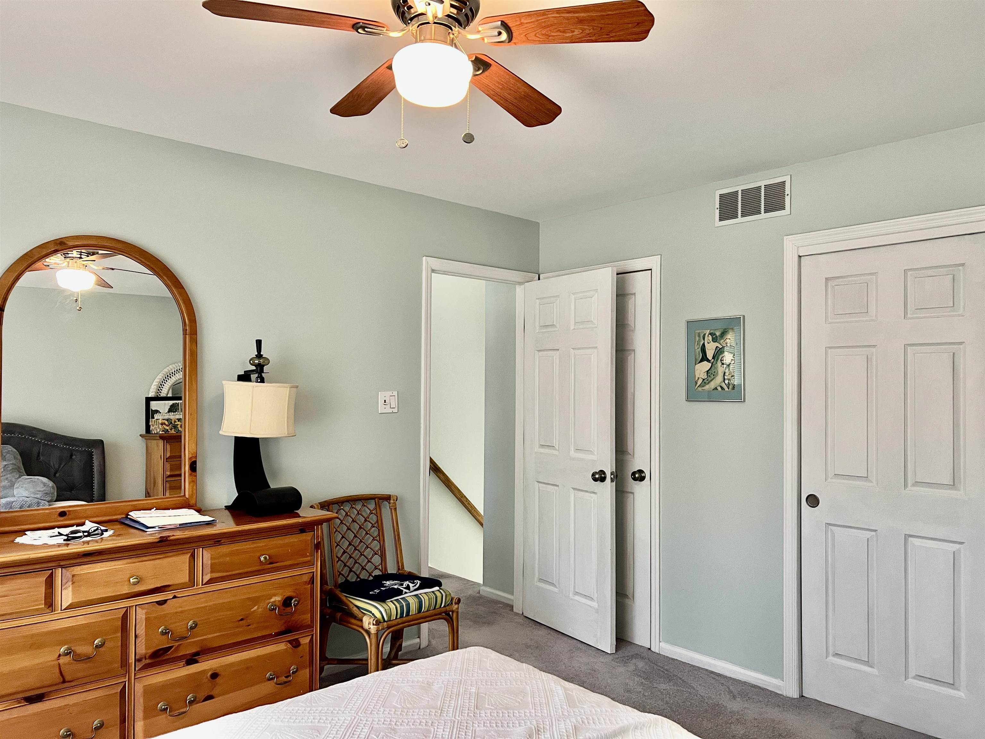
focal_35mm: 26
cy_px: 370
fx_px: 740
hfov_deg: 67.3
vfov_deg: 53.1
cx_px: 492
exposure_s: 1/60
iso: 125
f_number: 1.5
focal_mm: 5.7
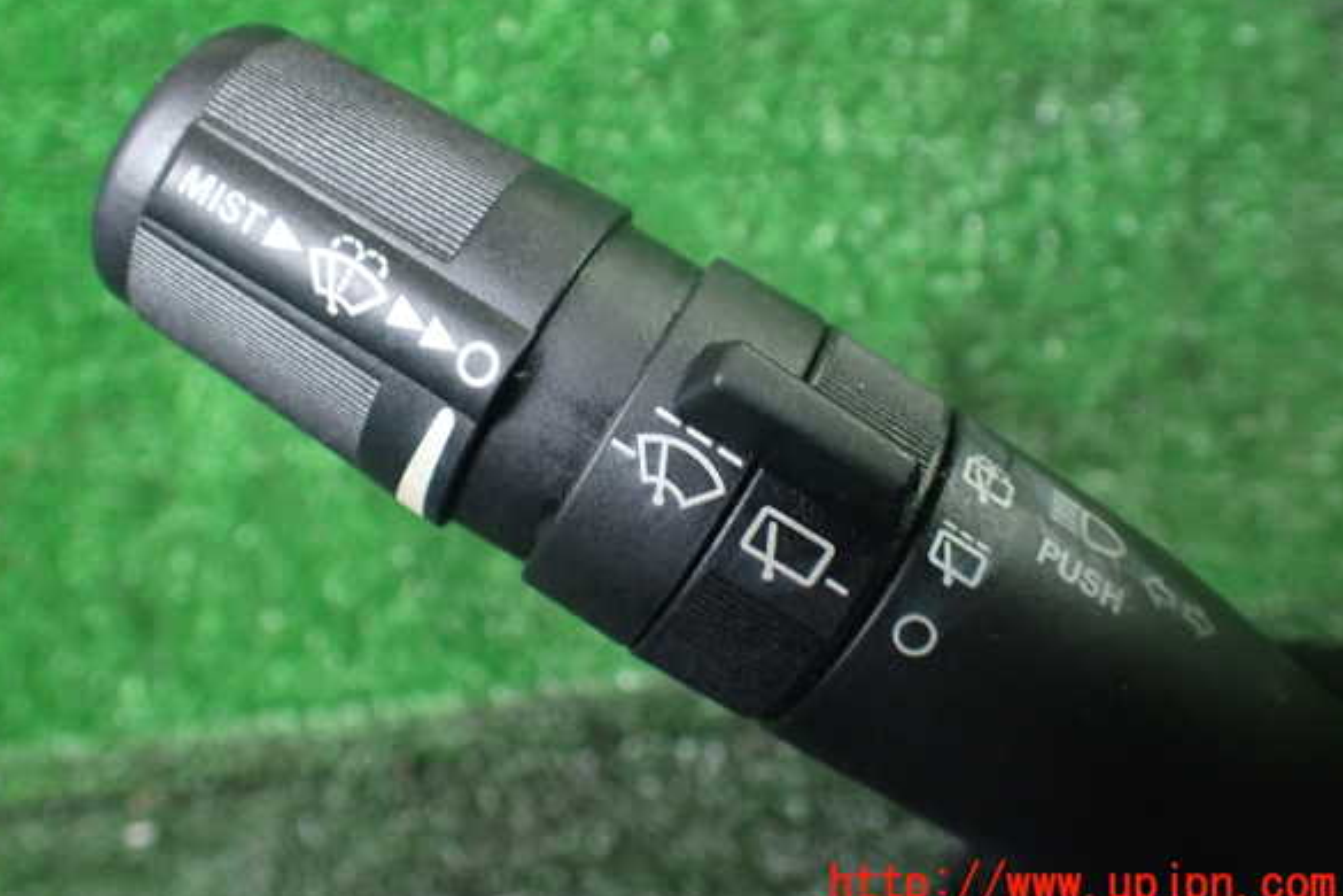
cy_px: 397
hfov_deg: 58.7
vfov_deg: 41.1
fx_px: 1194
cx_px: 659
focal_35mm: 32
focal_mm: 5.4
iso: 800
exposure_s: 1/30
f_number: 2.3
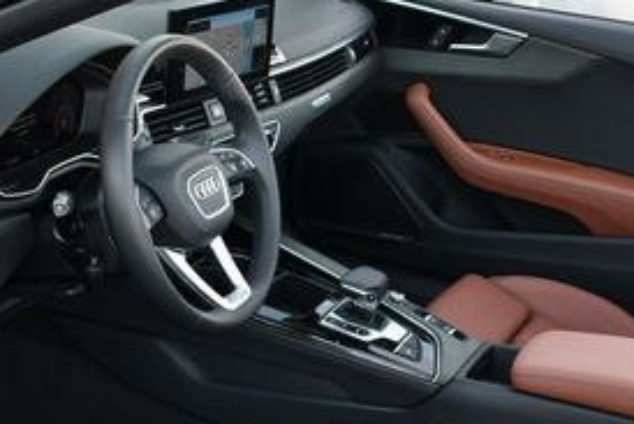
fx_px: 1480
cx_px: 386
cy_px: 361
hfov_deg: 24.1
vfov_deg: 16.1
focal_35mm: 84
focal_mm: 18
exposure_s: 1/250
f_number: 4
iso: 400
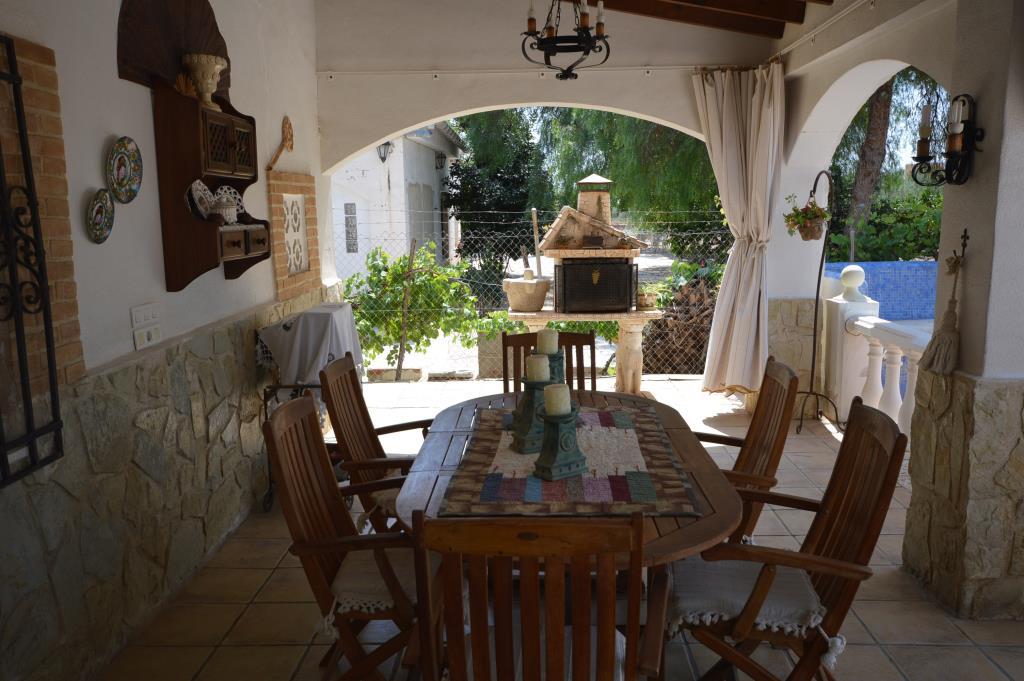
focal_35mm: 30
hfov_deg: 62.0
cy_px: 340
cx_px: 512
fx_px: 853
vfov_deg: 43.5
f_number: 5.6
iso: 100
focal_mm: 20
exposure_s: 1/125
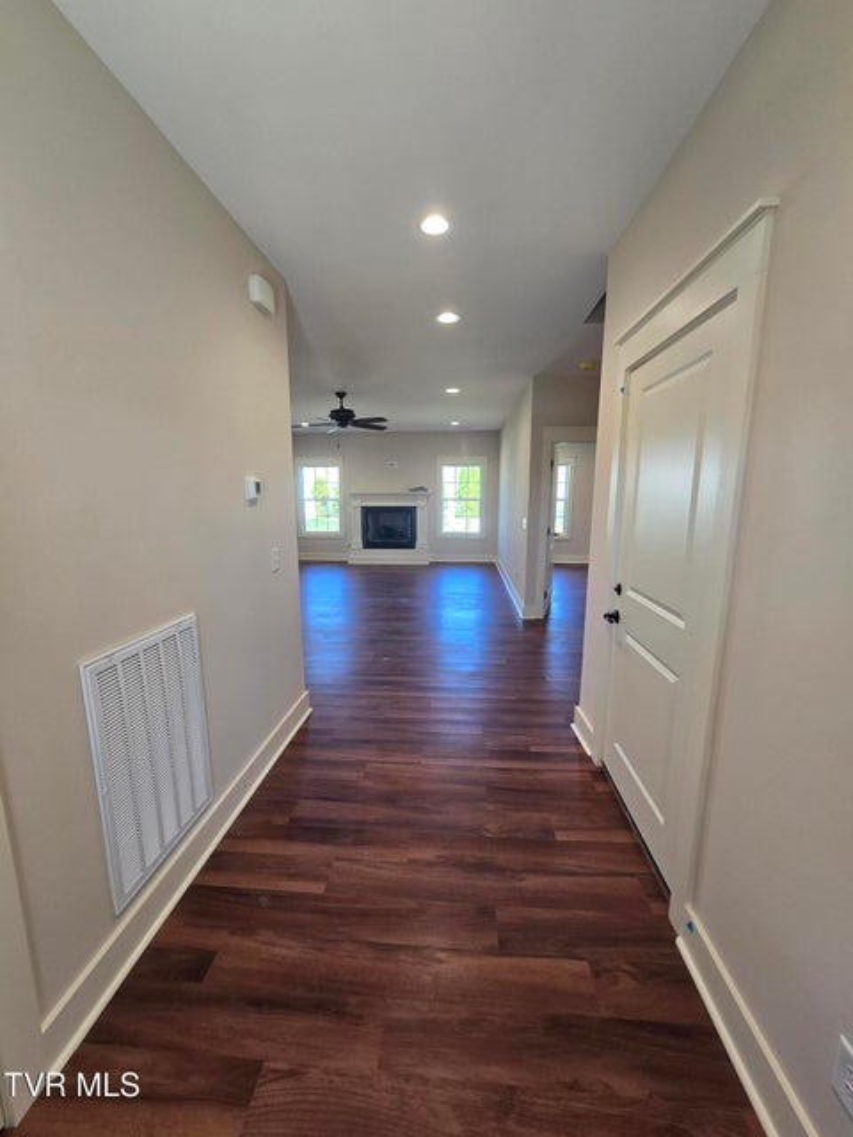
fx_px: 427
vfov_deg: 106.2
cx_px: 426
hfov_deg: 89.9
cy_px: 568
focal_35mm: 13
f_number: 2.2
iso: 80
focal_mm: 2.2
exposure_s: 1/60
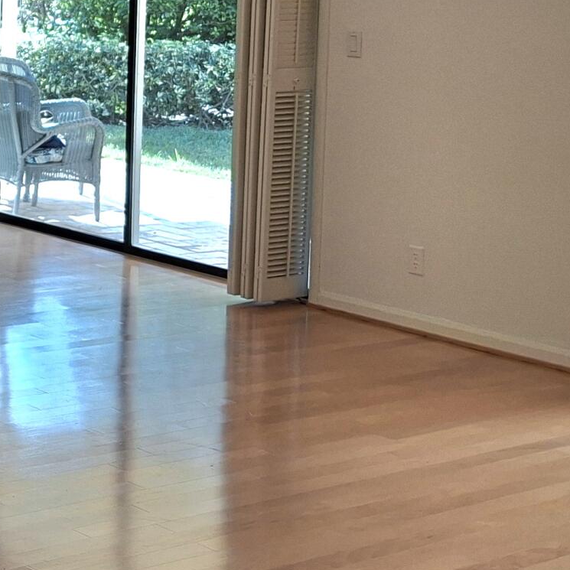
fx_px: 1658
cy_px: 69
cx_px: -285
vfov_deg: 19.2
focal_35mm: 89
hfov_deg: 17.5
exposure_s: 1/169
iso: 25
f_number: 1.8
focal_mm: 4.69
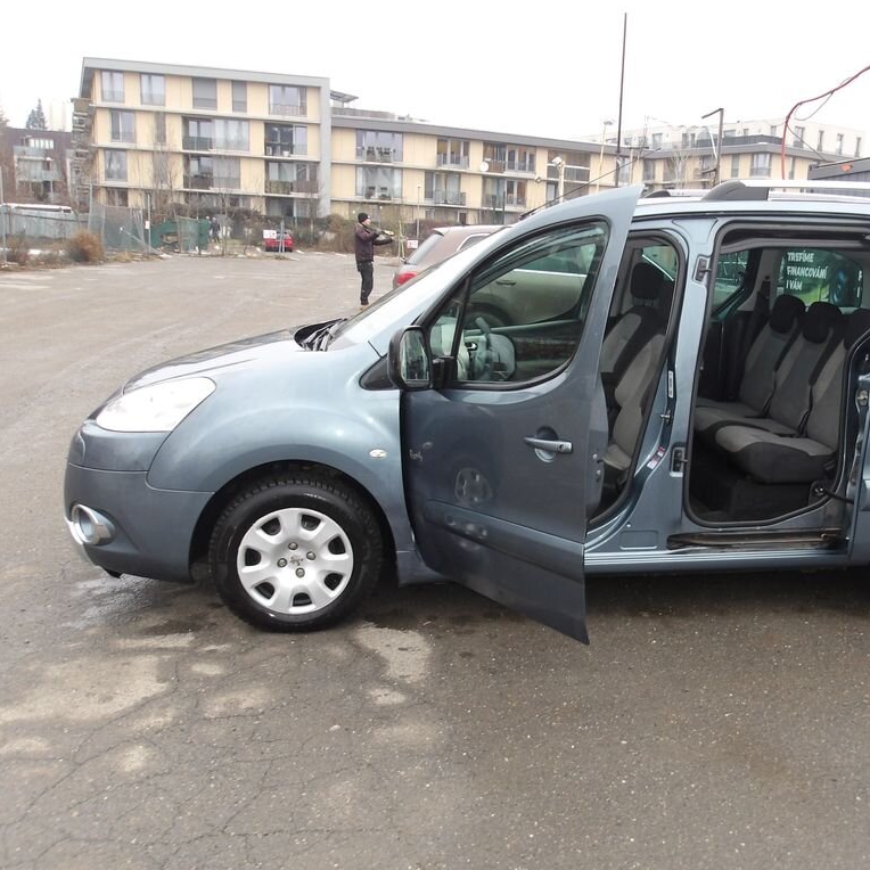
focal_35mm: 32
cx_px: 581
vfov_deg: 51.1
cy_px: 434
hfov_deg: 50.2
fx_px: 910
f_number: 3
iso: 164
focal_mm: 4.9
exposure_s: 1/30
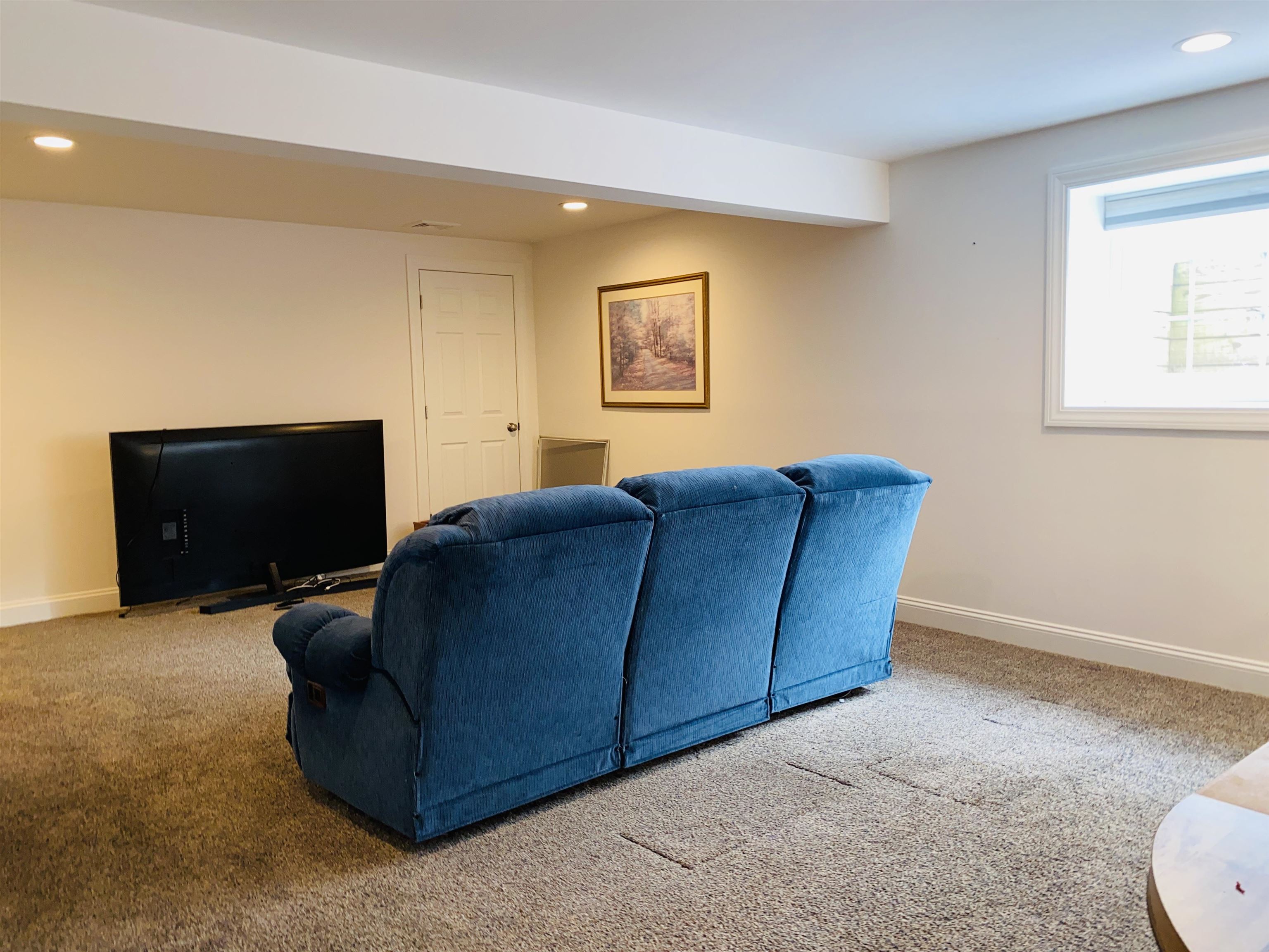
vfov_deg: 53.1
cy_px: 476
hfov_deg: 67.3
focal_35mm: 26
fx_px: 953
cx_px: 634
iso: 32
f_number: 1.8
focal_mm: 4.25
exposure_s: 1/25
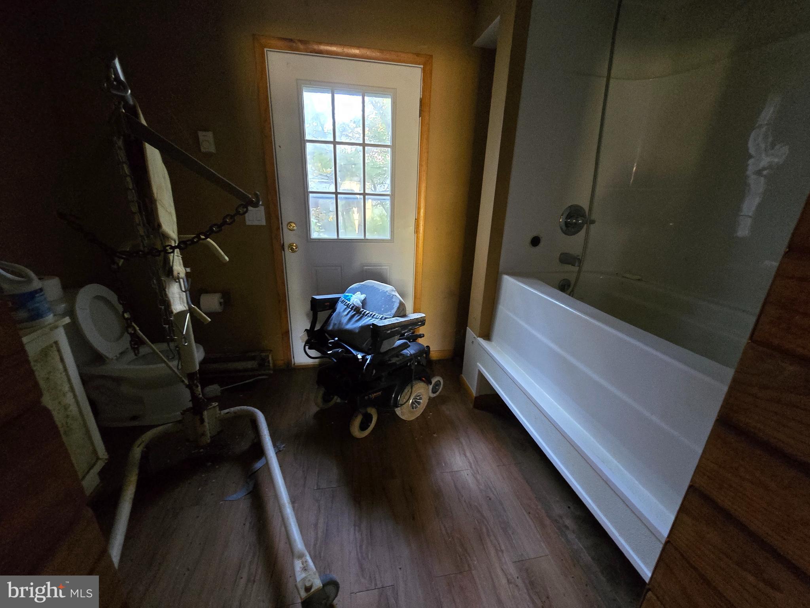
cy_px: 304
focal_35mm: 13
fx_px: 304
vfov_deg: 89.9
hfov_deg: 106.2
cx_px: 405
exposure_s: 1/24
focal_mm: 2.2
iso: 1250
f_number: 2.2
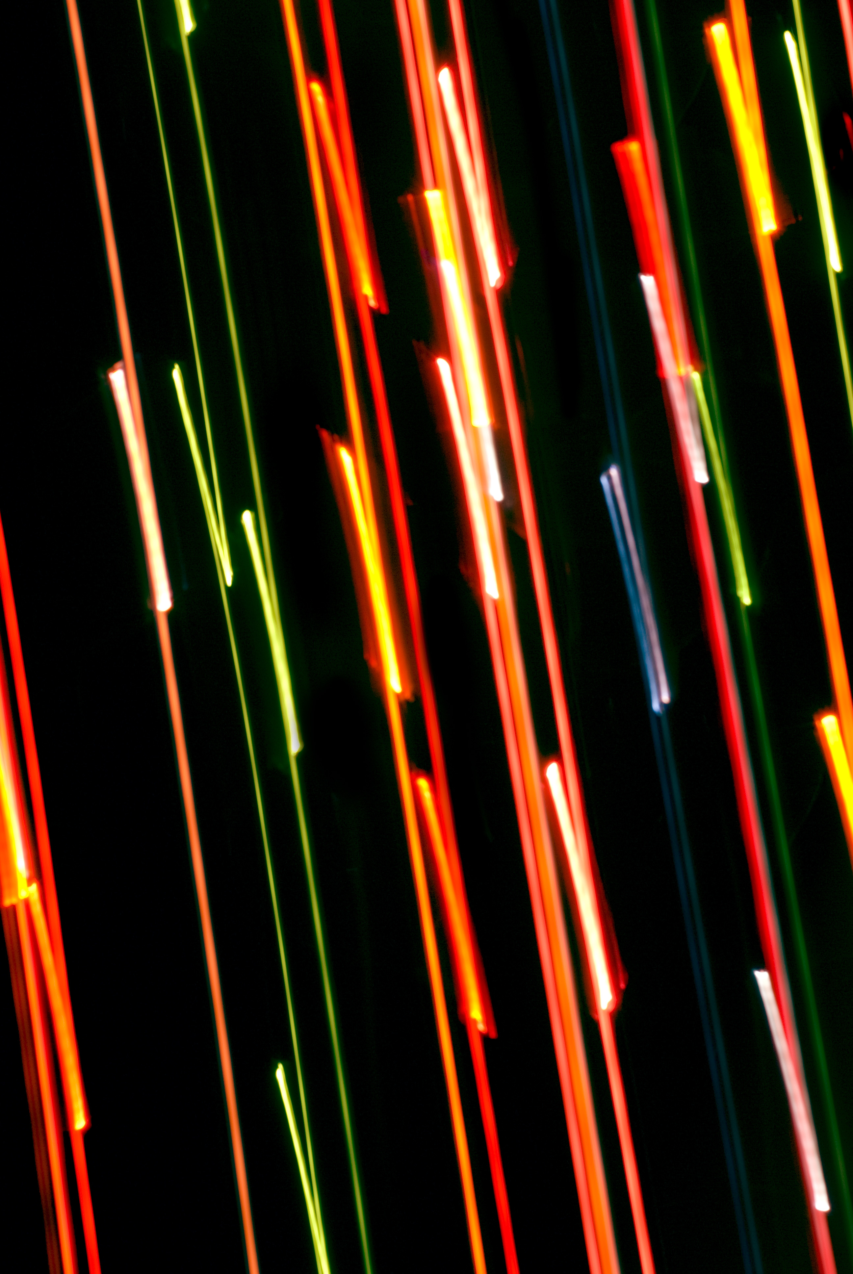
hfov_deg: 18.2
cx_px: 426
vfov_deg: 27.0
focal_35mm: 75
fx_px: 2658
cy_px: 637
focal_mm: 50
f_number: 8
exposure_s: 1.6
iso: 100
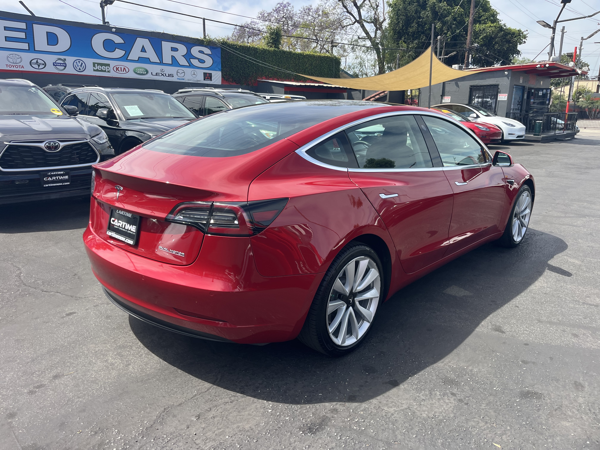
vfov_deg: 53.1
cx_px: 300
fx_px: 451
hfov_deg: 67.3
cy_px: 225
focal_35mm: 26
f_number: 1.6
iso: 50
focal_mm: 5.1
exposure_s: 1/1266
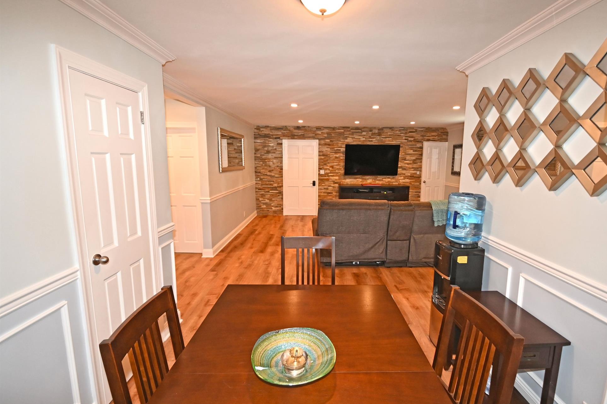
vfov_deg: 73.7
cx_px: 323
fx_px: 270
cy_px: 194
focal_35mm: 16
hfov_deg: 96.6
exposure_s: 1/60
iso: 900
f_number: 4
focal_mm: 10
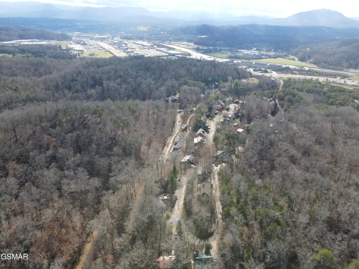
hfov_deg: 71.6
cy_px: 134
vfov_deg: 56.8
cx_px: 180
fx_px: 249
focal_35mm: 24
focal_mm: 4.5
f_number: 2.8
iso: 110
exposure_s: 1/240
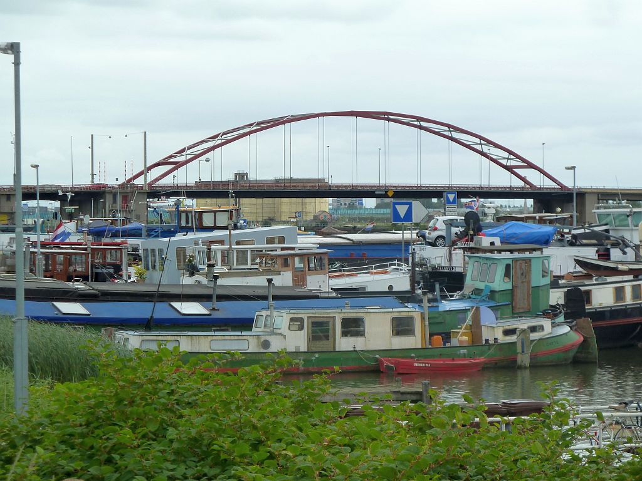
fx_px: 2726
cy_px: 240
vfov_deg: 10.1
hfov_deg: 13.4
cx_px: 321
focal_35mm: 147
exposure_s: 1/200
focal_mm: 24.1
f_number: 4.5
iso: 125
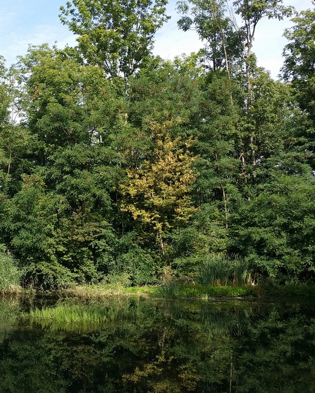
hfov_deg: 27.4
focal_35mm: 54
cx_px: 54
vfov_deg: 34.7
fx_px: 629
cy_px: 179
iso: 50
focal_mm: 4.13
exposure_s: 1/622
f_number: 2.2
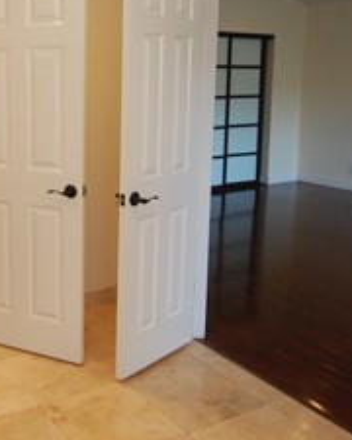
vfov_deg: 45.2
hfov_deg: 35.2
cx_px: 37
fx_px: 521
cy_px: 152
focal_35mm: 40
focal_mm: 10
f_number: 4.5
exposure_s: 1/80
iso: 400
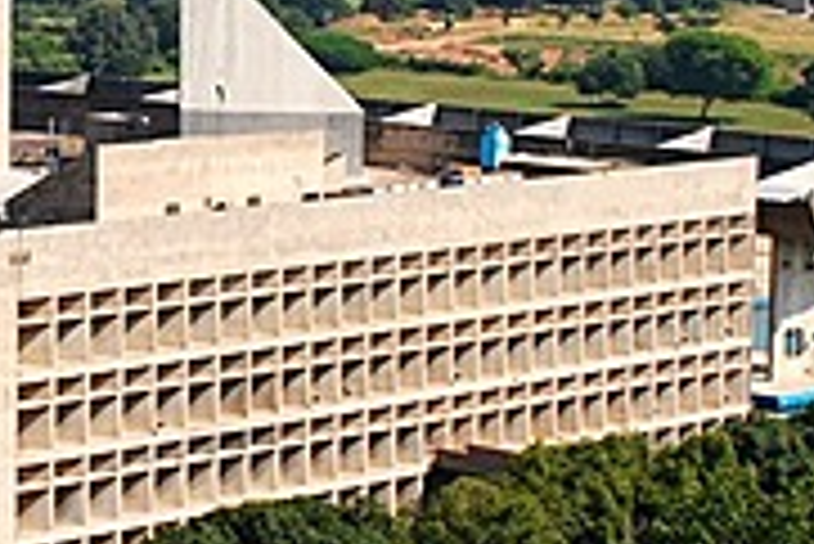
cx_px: -49
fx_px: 3123
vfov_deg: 9.9
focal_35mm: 138
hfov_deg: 14.5
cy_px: 72
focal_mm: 26
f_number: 10
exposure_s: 1/200
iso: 200
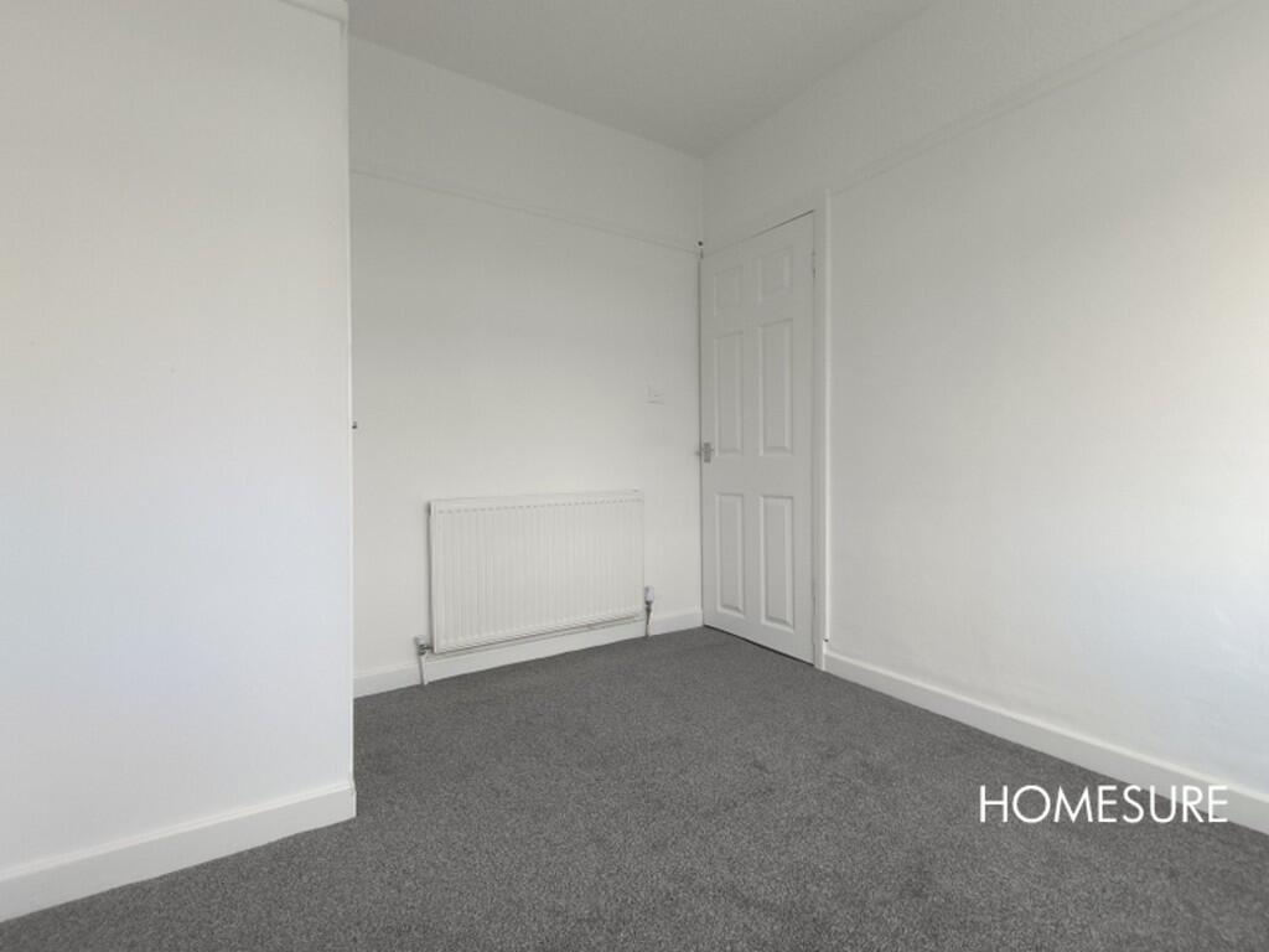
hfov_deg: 94.5
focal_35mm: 16
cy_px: 476
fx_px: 587
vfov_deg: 78.1
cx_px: 634
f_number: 2.2
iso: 64
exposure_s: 1/100
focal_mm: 2.78
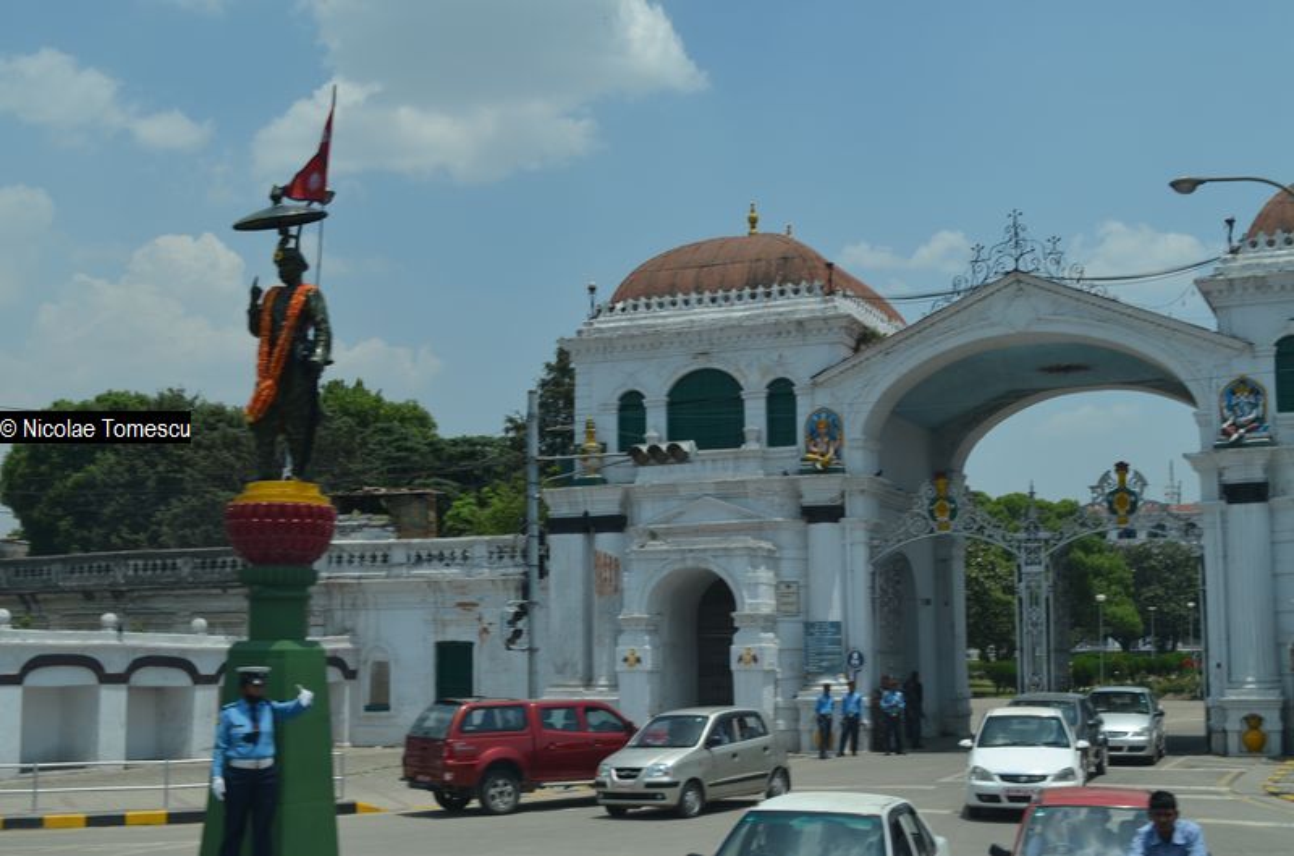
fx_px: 1721
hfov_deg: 41.2
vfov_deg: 27.9
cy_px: 428
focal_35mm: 48
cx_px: 647
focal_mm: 32
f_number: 8
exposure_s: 1/250
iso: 100
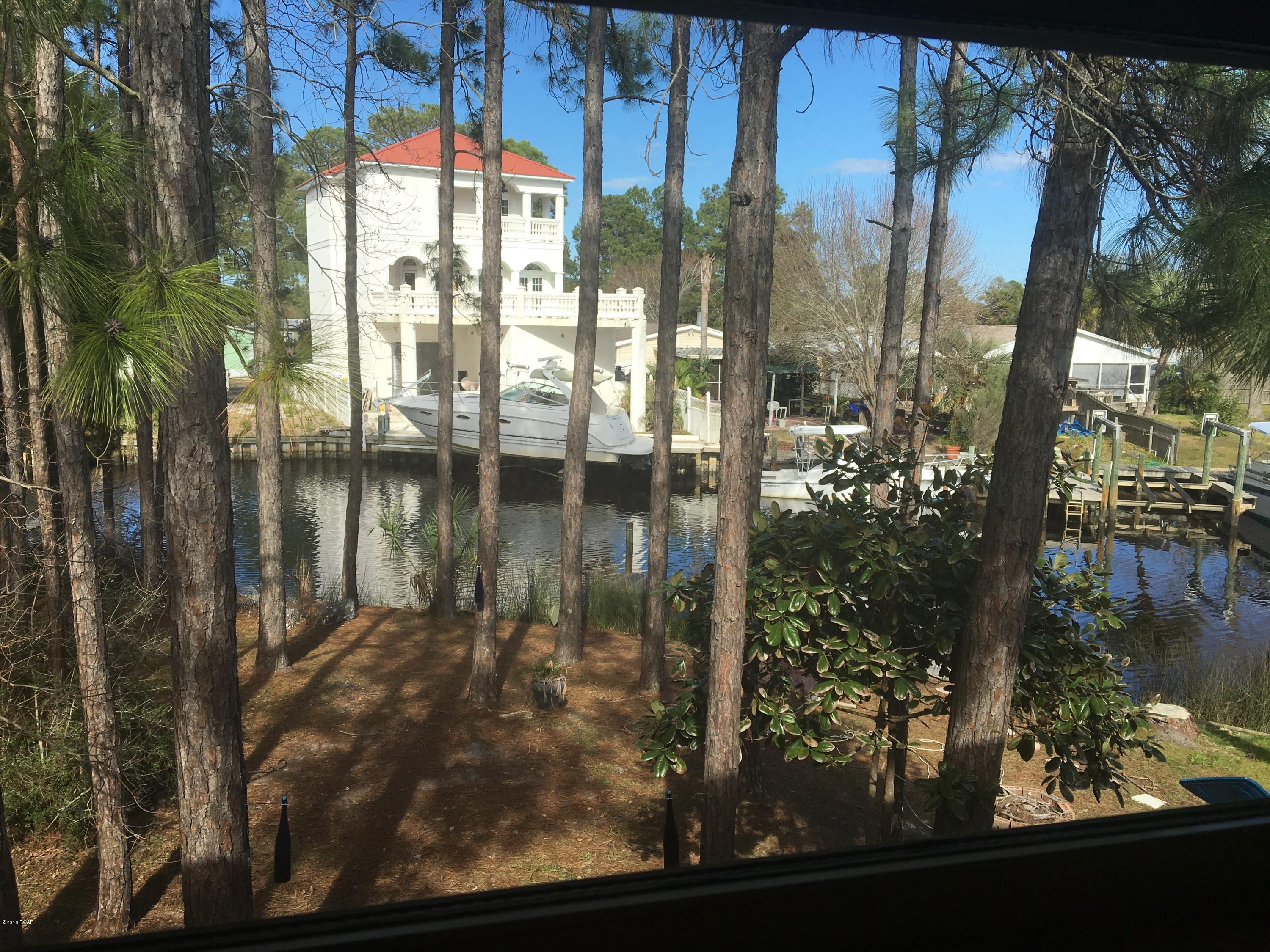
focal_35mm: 29
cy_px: 476
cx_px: 635
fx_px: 1064
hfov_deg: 61.7
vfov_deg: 48.2
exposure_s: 1/1068
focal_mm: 4.15
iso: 25
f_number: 2.2
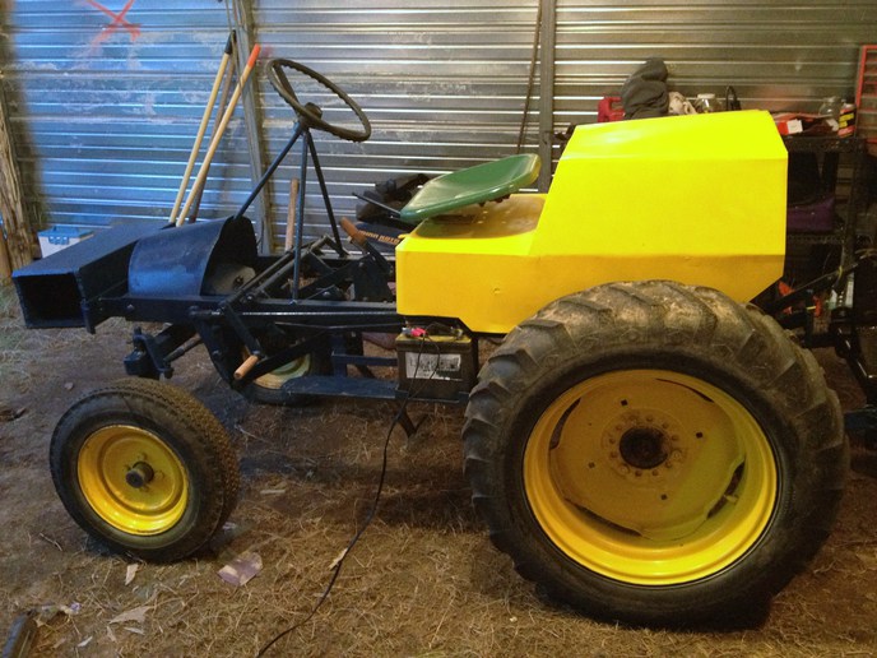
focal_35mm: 35
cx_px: 438
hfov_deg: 52.6
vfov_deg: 40.7
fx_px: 887
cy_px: 329
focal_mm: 4.28
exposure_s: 1/15
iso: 400
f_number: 2.4
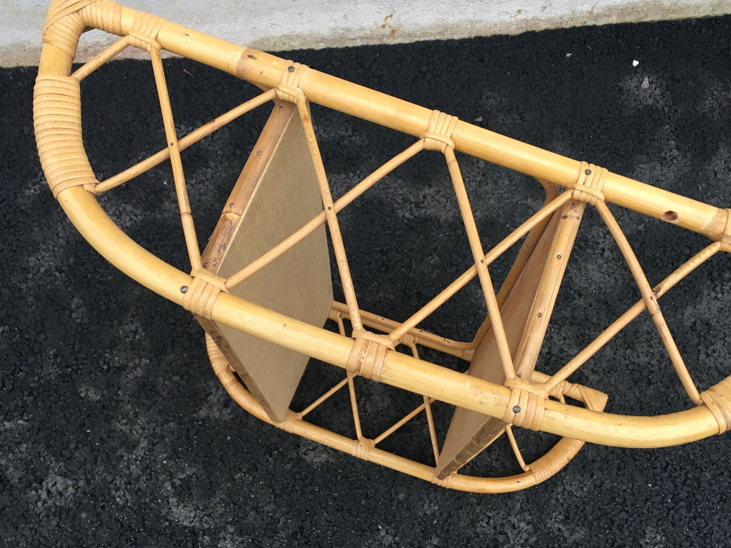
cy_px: 262
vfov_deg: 38.7
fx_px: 781
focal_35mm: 37
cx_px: 414
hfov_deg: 50.0
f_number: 2.2
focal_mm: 4.15
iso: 40
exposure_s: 1/33
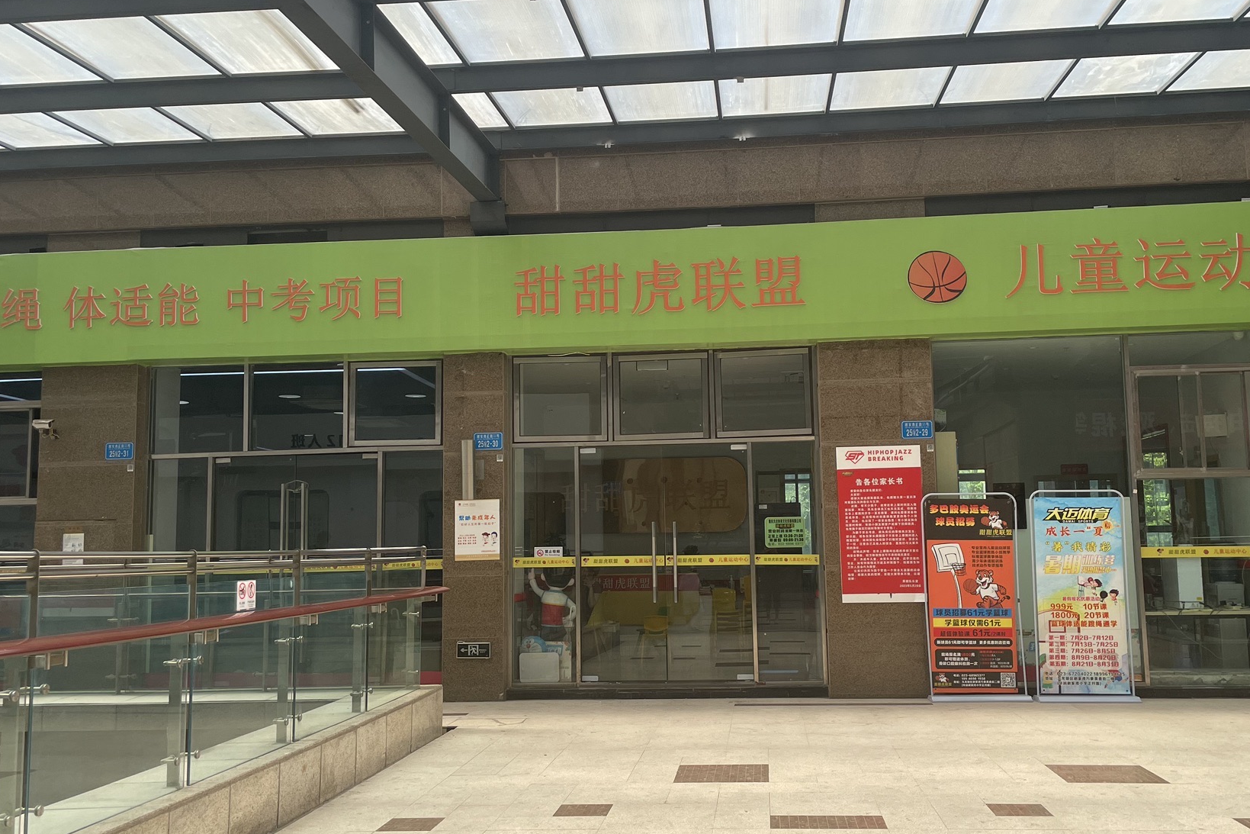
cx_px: 650
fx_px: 1146
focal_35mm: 33
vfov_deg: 40.0
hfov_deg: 57.2
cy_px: 439
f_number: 1.6
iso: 50
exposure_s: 1/1435
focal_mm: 4.2
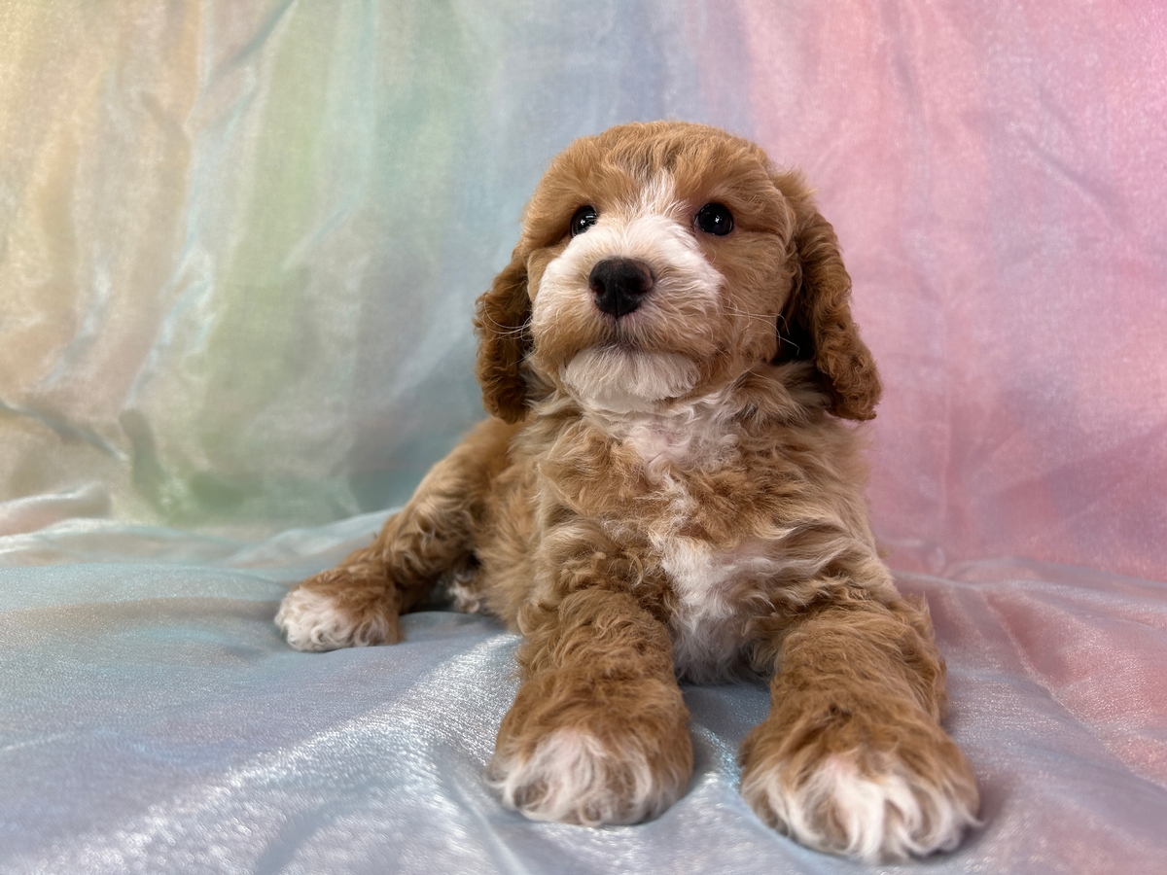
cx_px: 584
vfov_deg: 53.1
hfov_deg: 67.3
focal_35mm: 26
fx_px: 877
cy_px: 438
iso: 40
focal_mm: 5.7
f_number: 1.5
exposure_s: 1/120
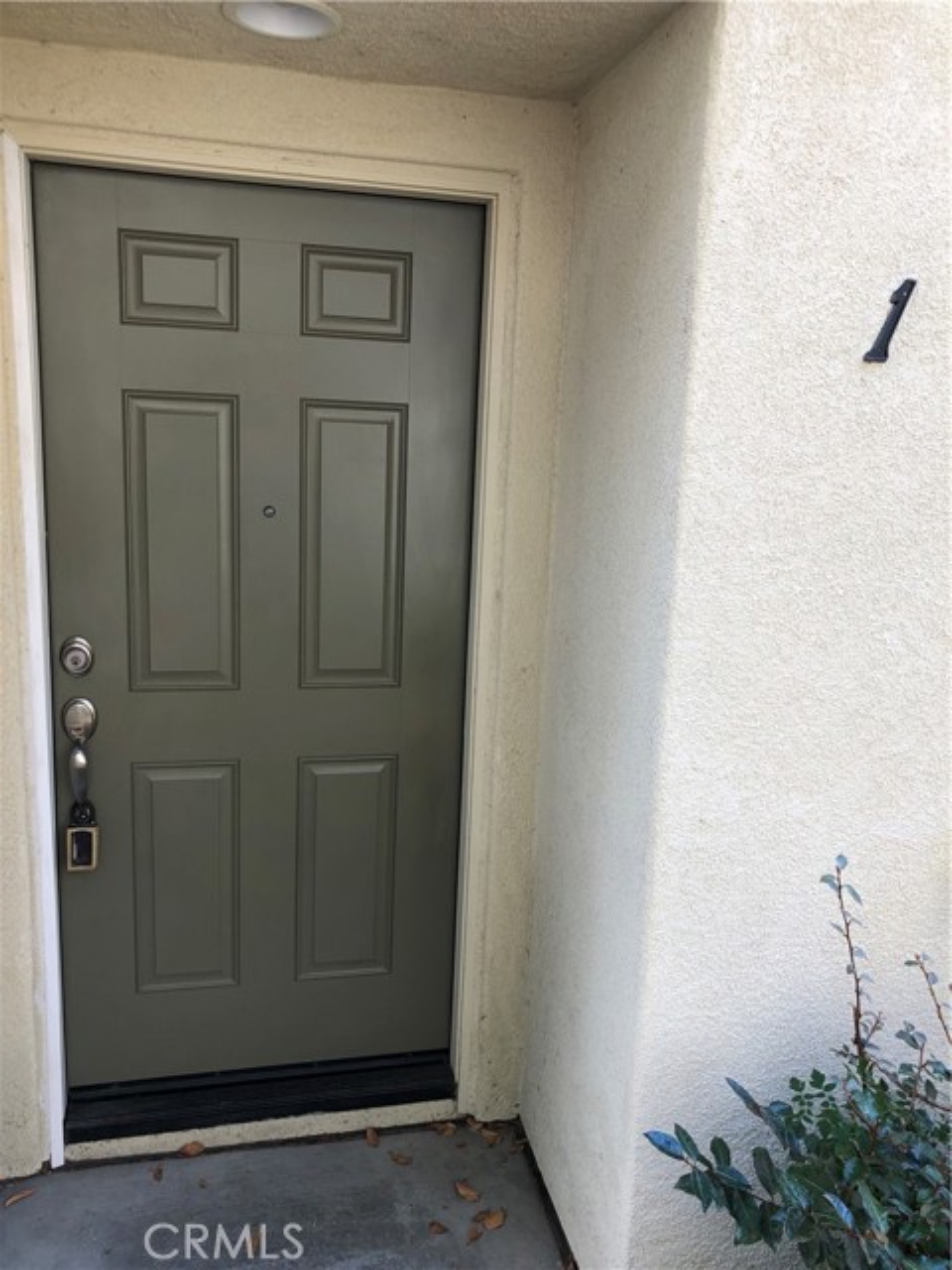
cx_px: 476
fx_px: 1027
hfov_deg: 49.7
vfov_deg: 63.4
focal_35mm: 28
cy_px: 635
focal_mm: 3.99
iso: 25
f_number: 1.8
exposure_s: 1/120
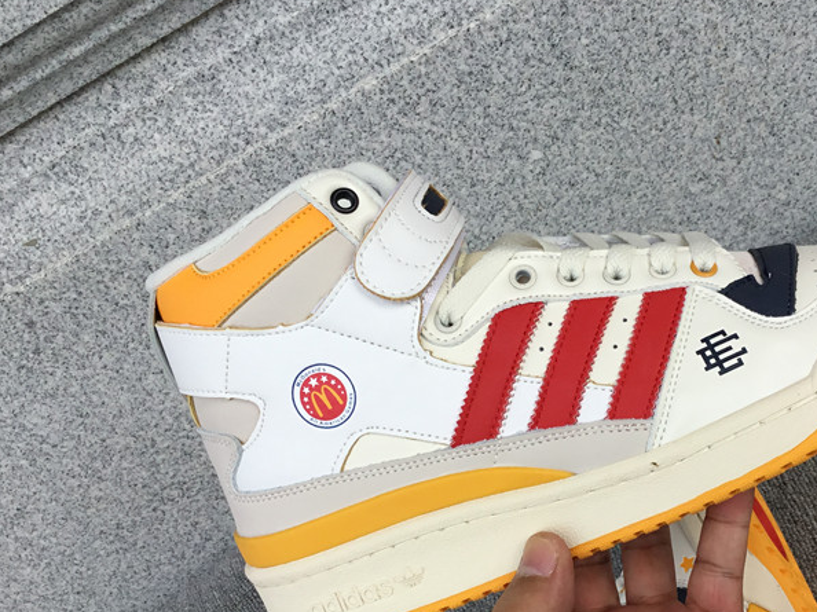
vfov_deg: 30.8
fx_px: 1109
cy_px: 367
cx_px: 563
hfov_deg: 39.8
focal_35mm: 47
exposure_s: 1/646
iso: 25
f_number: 2.4
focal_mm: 3.3
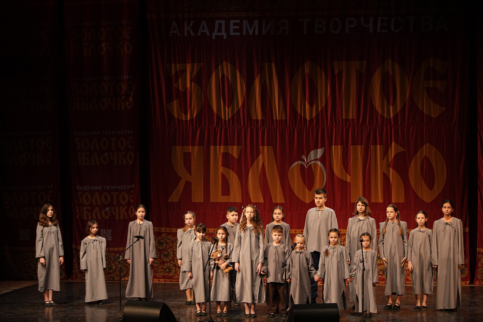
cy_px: 161
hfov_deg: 23.9
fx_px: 1140
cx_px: 242
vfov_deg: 16.1
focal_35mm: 85
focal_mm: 85
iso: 1600
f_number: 2.8
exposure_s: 1/400
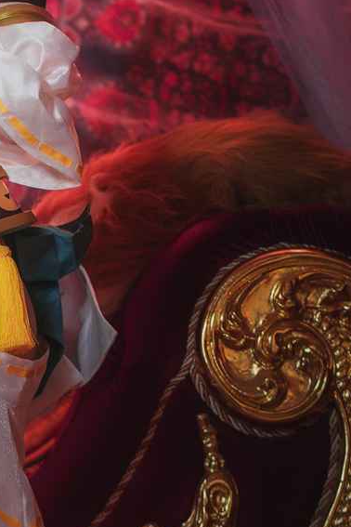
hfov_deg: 5.1
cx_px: -80
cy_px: 277
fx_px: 3948
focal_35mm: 270
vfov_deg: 7.6
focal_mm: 85
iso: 500
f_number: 2.8
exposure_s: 1/200
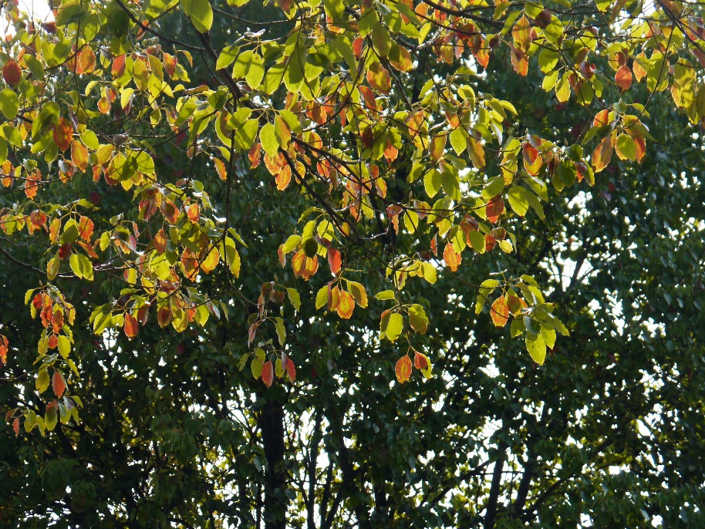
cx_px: 317
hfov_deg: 20.9
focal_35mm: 94
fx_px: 1915
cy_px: 250
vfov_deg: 15.7
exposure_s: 1/160
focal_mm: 42
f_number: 6.3
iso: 160
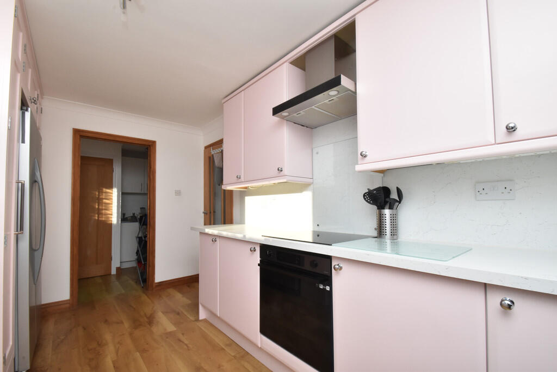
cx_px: 278
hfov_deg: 100.4
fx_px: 232
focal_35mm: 15
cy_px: 186
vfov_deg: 77.3
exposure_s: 1/200
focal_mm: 10
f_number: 20
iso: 900
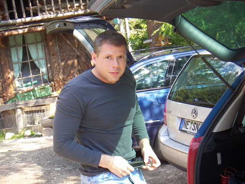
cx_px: 122
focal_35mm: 77
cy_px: 92
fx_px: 545
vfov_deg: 19.1
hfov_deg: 25.3
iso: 50
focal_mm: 10.1
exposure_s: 1/80
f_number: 3.5
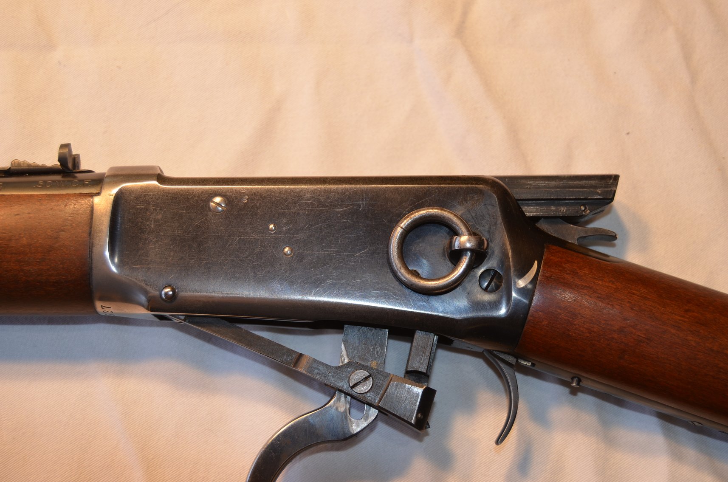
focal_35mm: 51
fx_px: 1029
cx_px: 364
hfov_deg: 39.0
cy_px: 241
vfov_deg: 26.4
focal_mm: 34
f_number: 4.5
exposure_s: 1/125
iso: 250
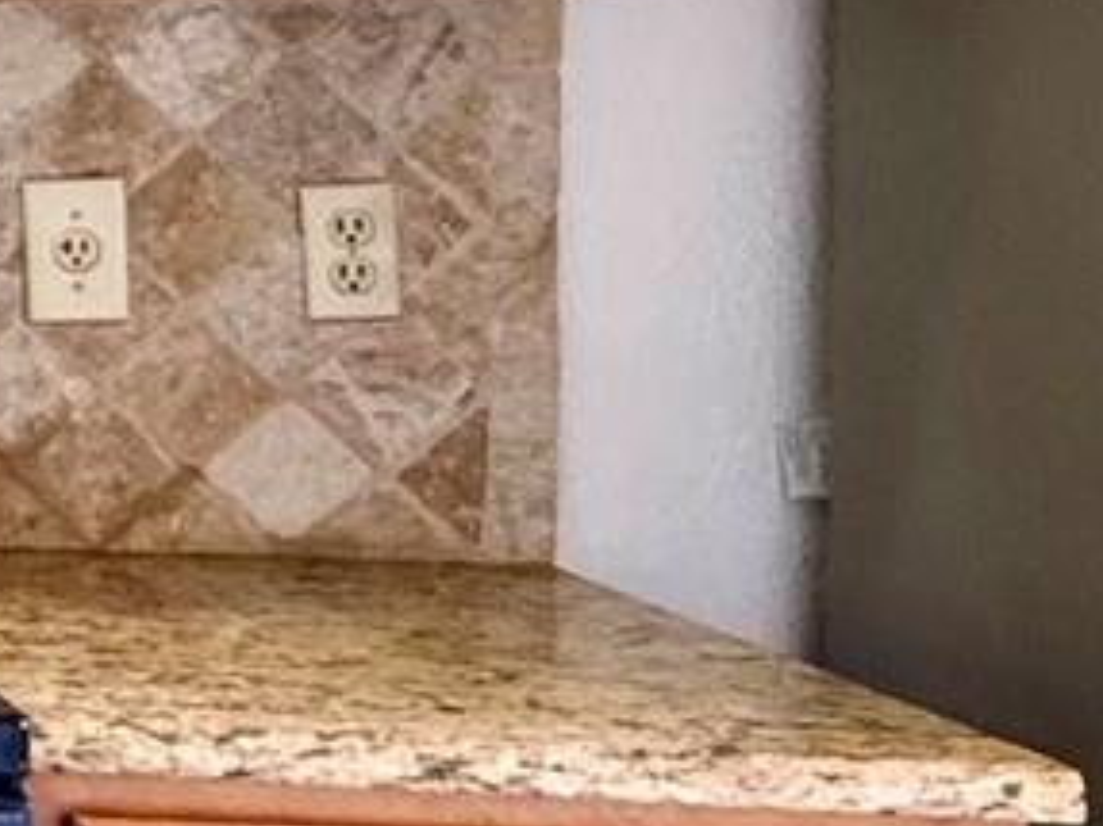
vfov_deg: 18.7
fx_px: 2484
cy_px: 192
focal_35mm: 78
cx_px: -1349
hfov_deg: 16.1
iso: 320
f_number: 2.2
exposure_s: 1/60
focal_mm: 2.22
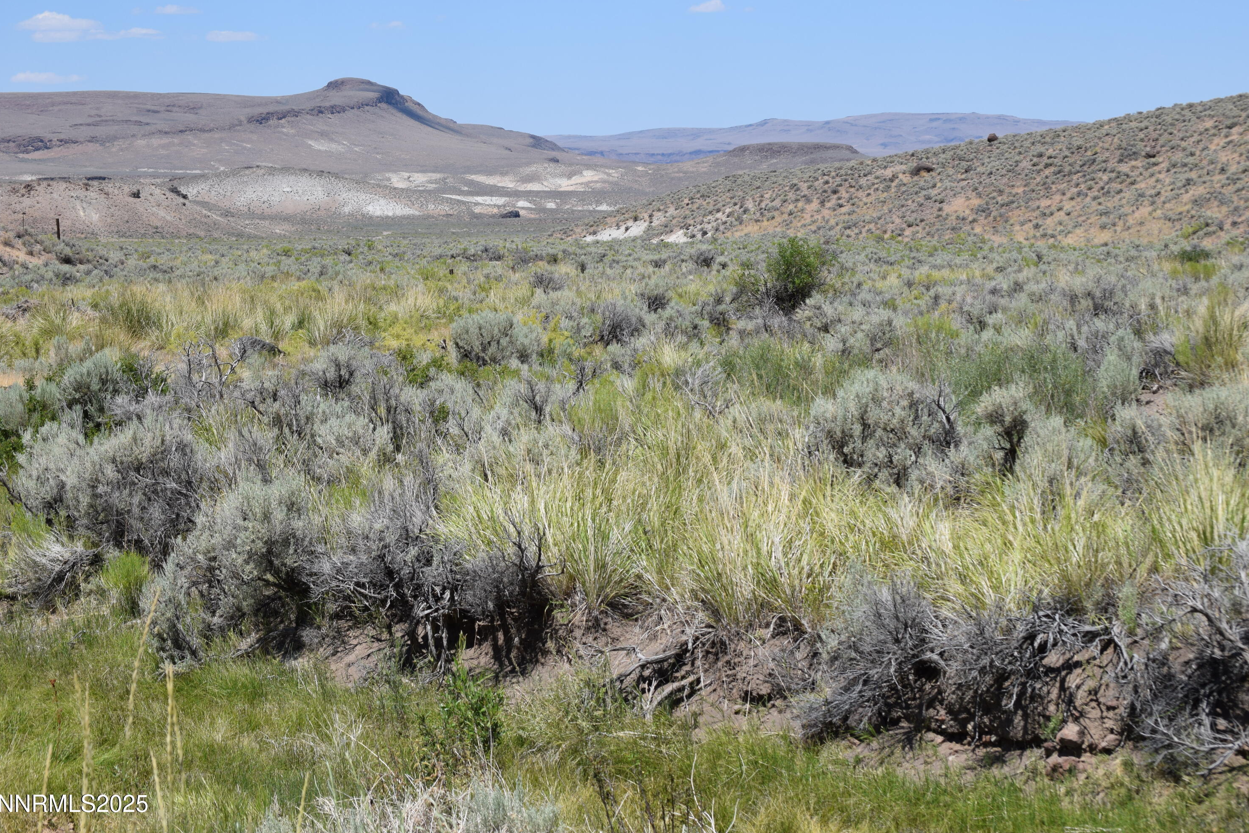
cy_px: 421
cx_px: 627
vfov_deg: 16.4
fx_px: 2897
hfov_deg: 24.3
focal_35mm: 84
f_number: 11
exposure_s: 1/500
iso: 200
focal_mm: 55
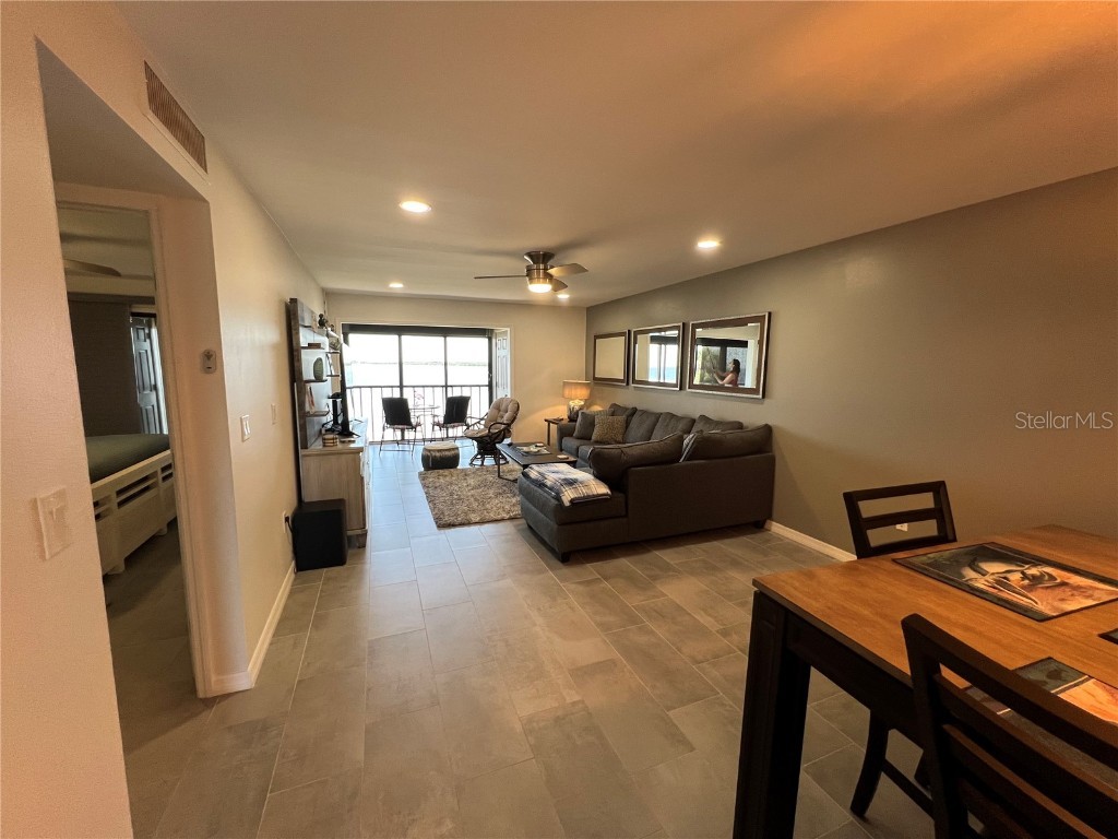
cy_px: 420
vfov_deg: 89.9
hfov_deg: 106.2
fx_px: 420
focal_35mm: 13
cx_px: 559
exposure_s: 1/120
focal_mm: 1.57
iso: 200
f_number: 1.8
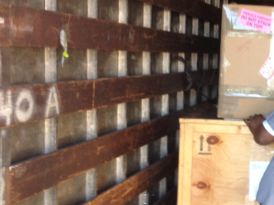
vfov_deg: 17.3
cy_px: 130
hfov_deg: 22.1
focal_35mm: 85
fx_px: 673
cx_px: 278
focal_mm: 4.28
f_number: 2.4
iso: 64
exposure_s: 1/60
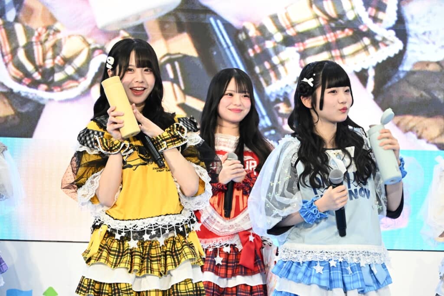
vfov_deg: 7.3
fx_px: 2305
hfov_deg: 11.0
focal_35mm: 187
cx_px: 222
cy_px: 148
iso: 4000
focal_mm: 125
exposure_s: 1/200
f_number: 6
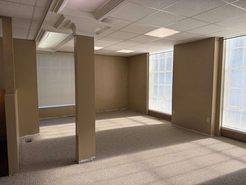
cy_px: 92
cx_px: 123
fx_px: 171
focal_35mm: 24
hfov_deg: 71.6
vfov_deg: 56.8
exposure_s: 1/909
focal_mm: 6.76
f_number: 1.78
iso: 80
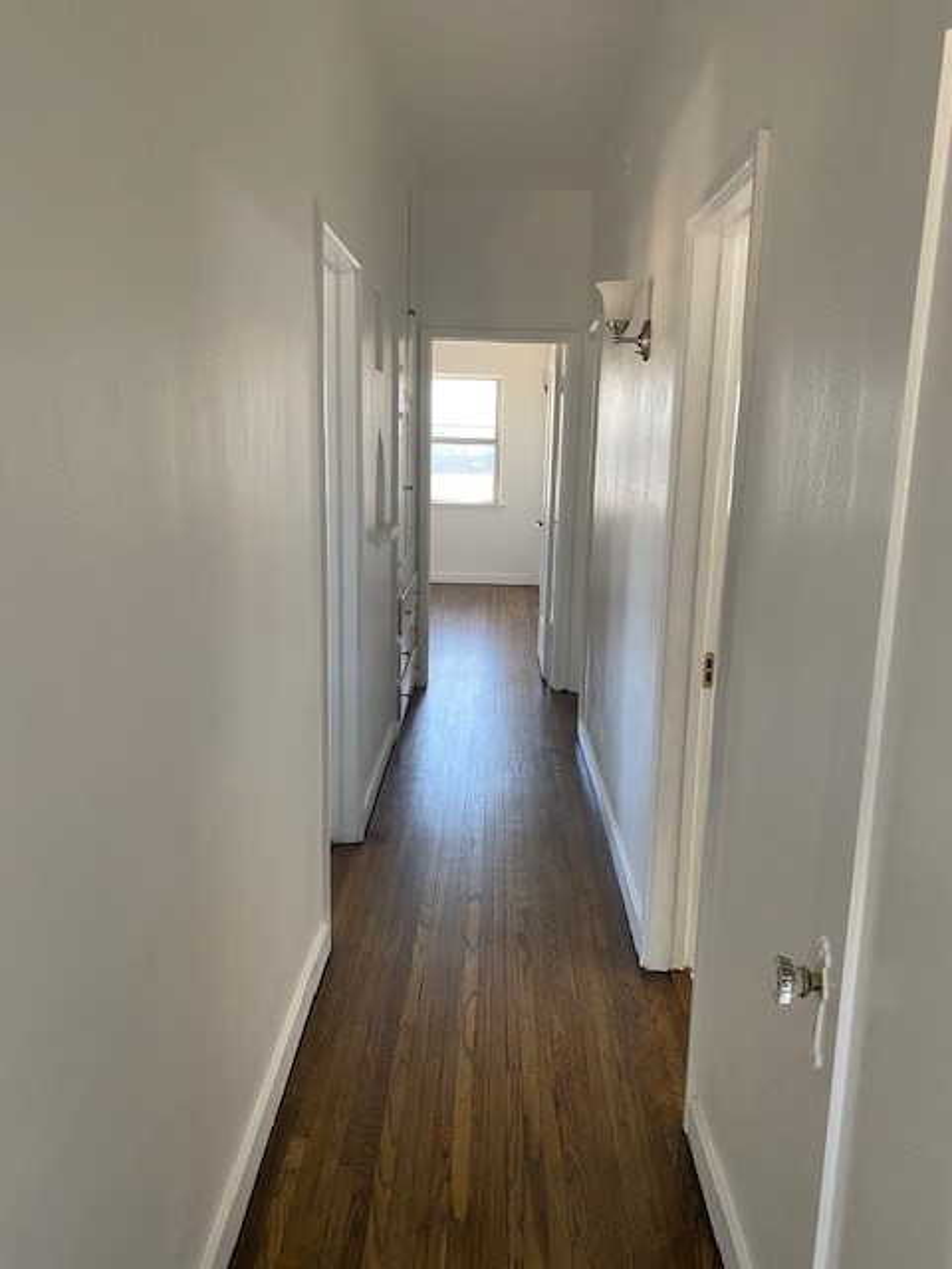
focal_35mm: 26
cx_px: 476
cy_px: 634
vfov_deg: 67.3
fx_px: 953
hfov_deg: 53.1
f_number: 1.8
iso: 125
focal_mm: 4.25
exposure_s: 1/99
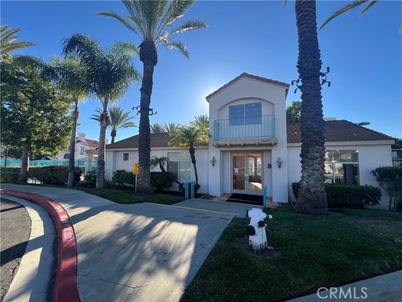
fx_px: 151
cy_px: 151
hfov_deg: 106.2
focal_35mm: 13
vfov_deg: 89.9
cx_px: 201
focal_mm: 1.57
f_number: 1.8
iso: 32
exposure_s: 1/626
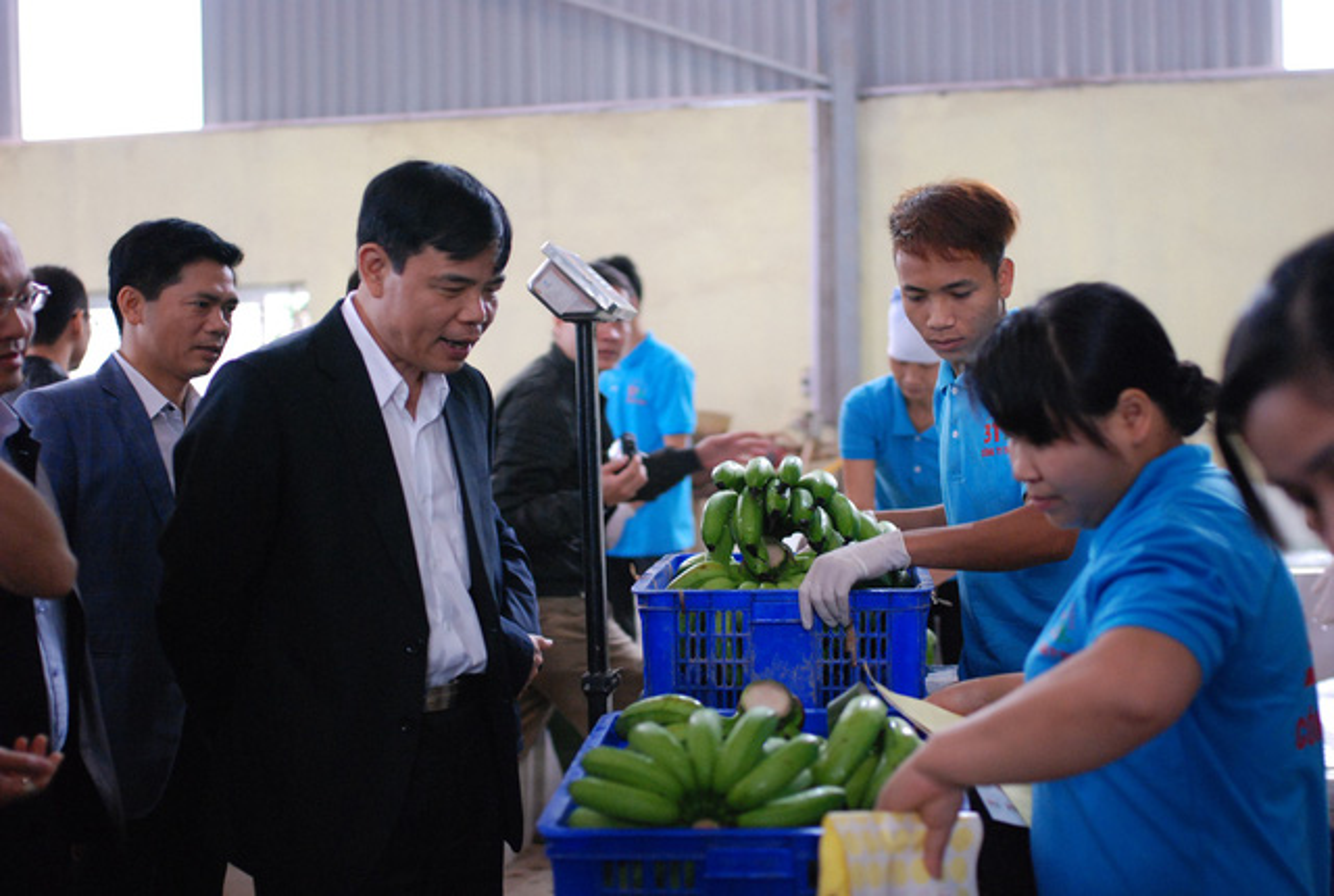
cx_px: 667
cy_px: 448
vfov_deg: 25.9
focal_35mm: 52
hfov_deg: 37.8
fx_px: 1950
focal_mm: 35
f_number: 1.4
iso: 800
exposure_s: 1/125
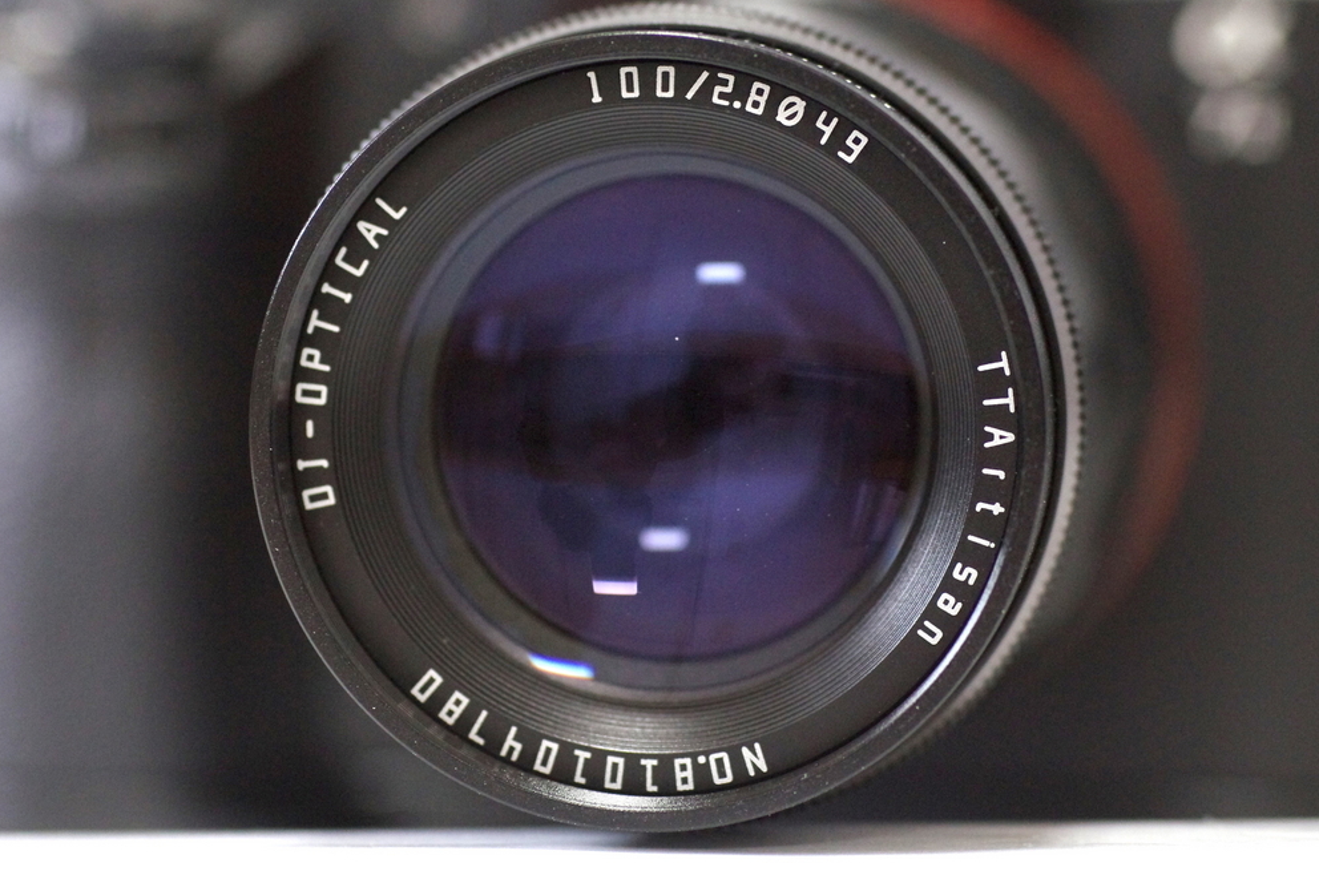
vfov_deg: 10.8
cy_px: 374
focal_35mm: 127
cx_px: 546
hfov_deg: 16.1
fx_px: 4652
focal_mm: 70
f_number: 3.5
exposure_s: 1/60
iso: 2500
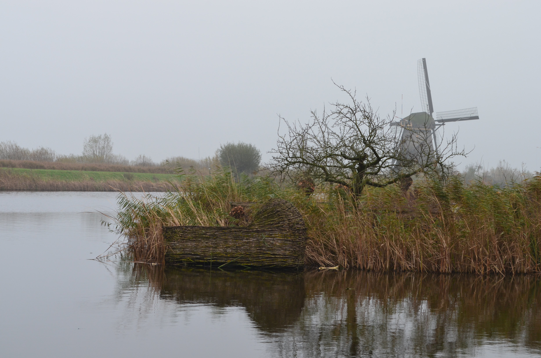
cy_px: 179
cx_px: 270
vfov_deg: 16.5
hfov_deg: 24.7
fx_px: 1237
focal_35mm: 82
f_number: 9
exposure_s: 1/30
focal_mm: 55
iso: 400
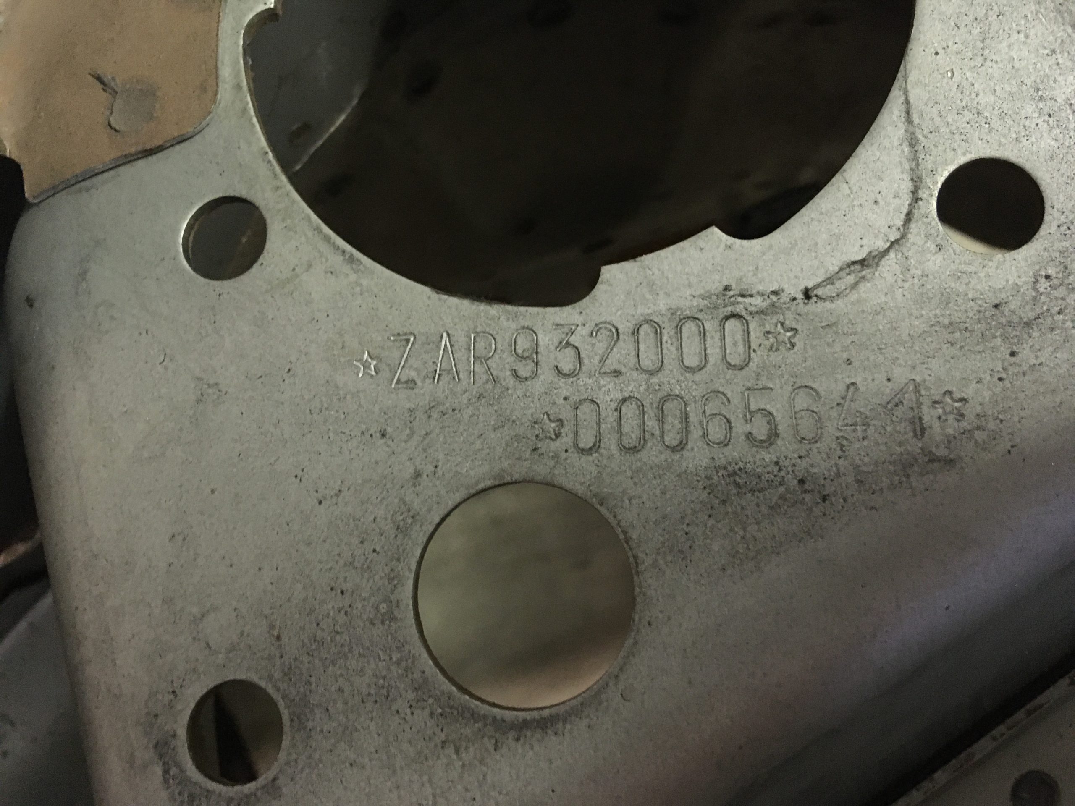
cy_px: 403
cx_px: 538
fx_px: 901
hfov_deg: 61.7
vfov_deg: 48.2
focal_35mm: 29
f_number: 2.2
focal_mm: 4.15
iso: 400
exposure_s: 1/17
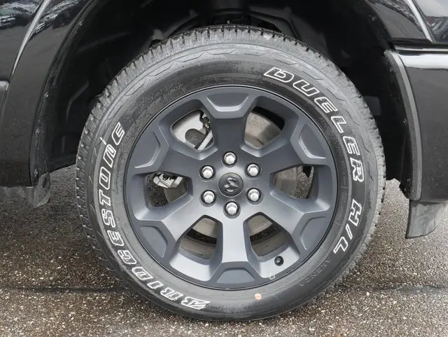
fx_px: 570
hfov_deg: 42.9
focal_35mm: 44
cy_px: 168
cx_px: 224
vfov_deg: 32.9
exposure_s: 1/30
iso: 800
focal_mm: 22
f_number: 10
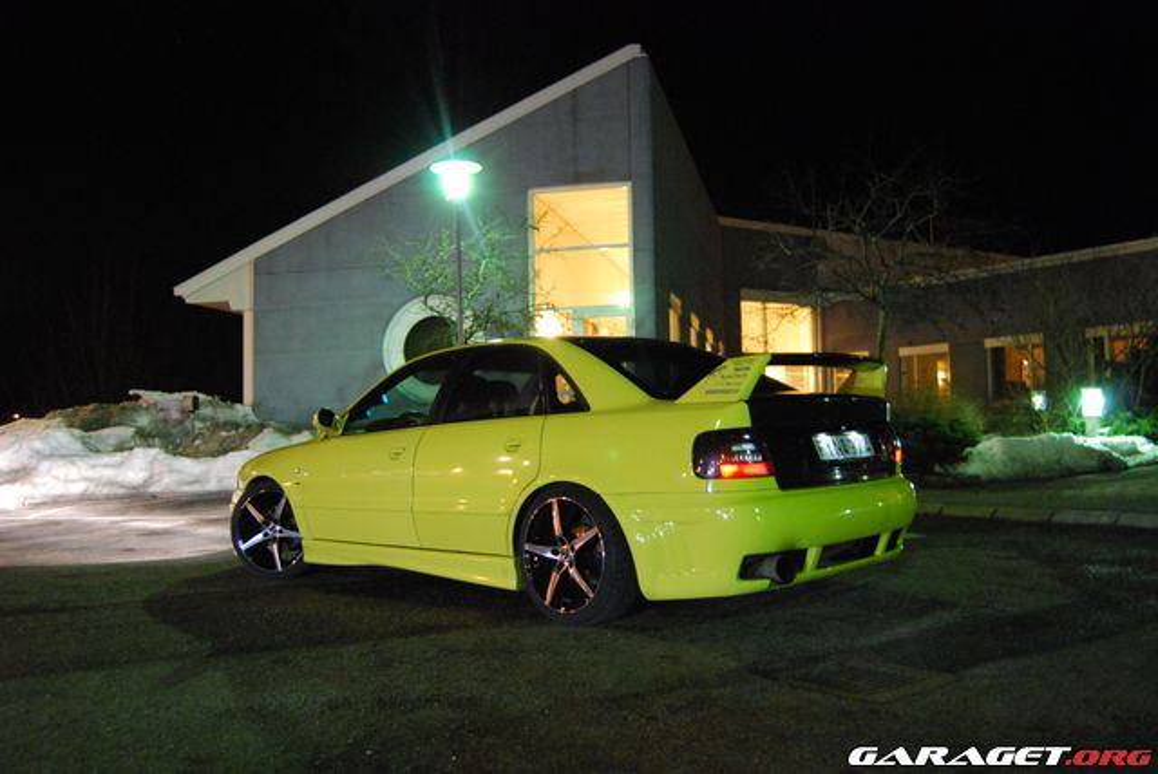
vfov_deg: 40.0
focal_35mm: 33
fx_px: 1062
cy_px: 387
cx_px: 579
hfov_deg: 57.2
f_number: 3.8
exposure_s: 1/3
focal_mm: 22
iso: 1600
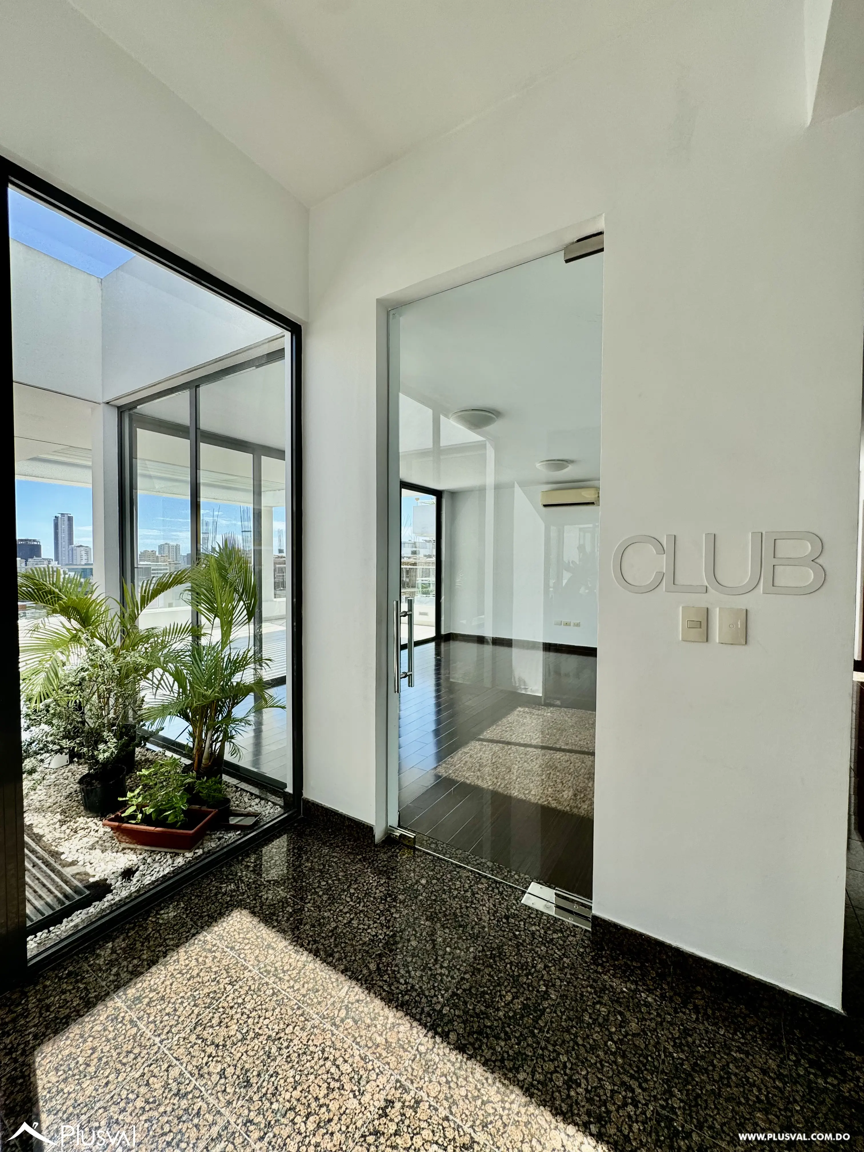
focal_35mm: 14
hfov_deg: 85.7
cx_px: 432
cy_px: 576
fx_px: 466
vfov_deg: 102.1
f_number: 2.2
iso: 40
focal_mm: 2.22
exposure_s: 1/561
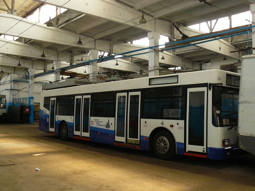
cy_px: 96
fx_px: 265
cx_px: 128
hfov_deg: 51.4
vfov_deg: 39.7
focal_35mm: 36
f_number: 4
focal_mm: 6
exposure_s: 1/60
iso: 200
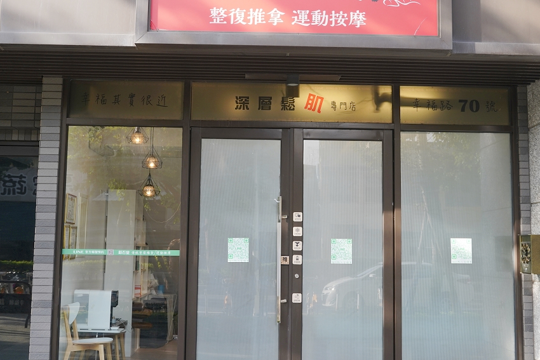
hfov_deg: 41.1
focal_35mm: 48
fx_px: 720
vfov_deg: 28.1
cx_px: 283
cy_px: 154
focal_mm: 34
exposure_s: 1/160
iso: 250
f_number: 4
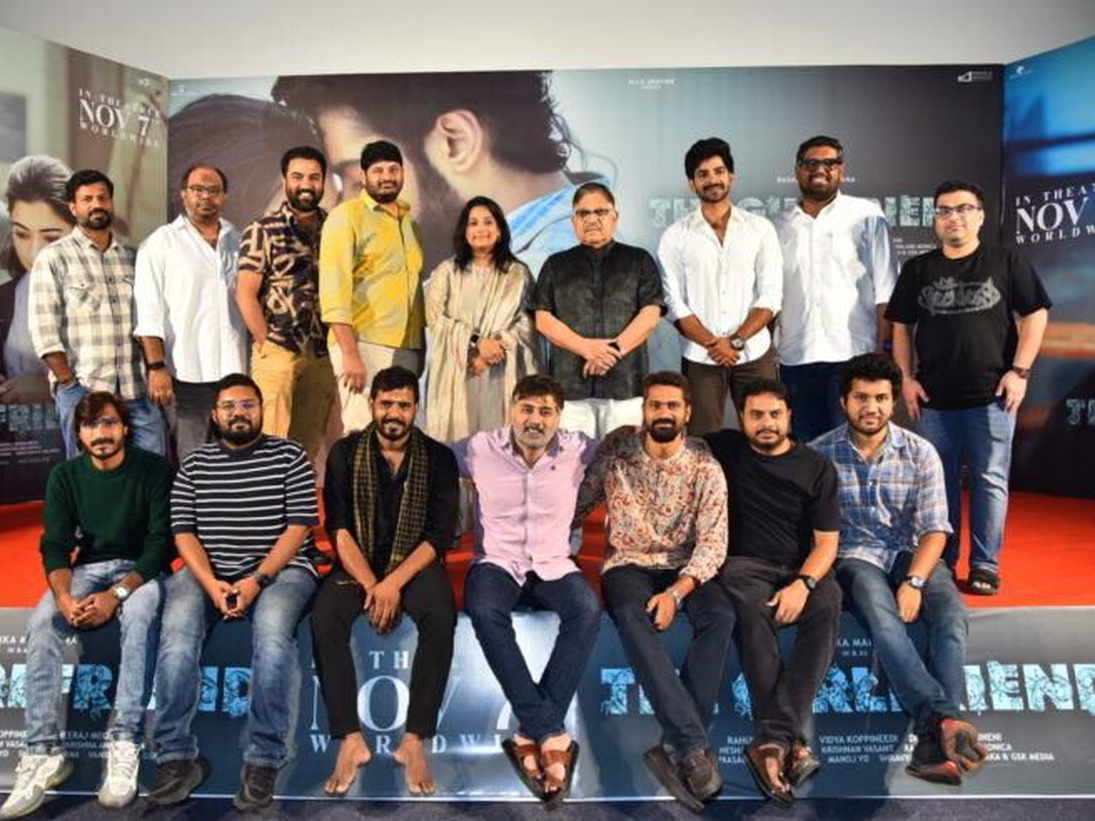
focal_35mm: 27
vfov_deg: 51.3
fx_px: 854
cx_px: 477
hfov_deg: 65.1
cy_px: 422
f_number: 4
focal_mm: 24
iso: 1000
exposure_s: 1/125
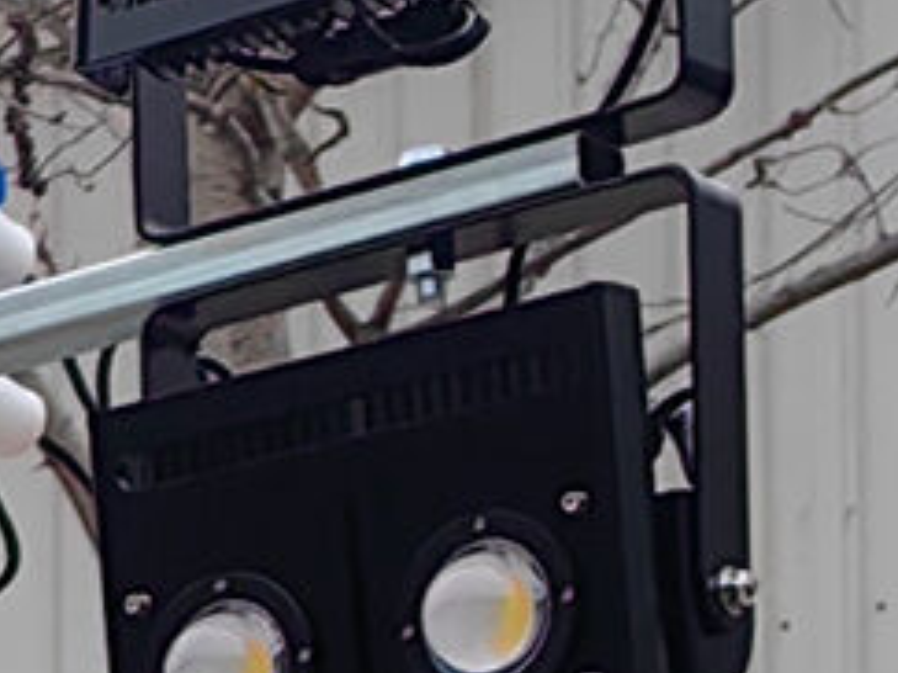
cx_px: -26
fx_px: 2878
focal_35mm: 111
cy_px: 370
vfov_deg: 13.3
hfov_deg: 17.3
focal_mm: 5.75
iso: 50
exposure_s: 1/2725
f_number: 2
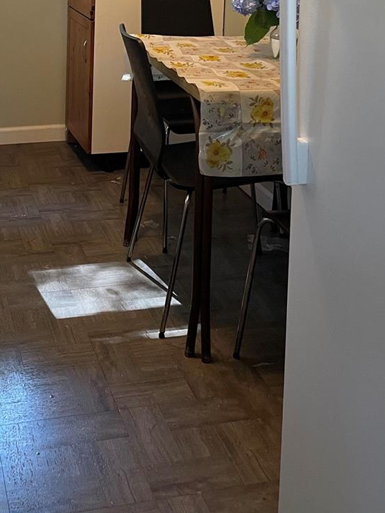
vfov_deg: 32.4
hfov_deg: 26.7
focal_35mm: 54
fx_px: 801
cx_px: 95
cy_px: -12
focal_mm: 4.2
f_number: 1.6
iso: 125
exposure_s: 1/60
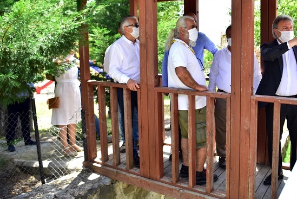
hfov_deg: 55.7
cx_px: 203
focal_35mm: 33
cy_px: 70
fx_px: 272
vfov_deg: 39.7
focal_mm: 24
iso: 250
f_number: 2.8
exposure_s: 1/1000
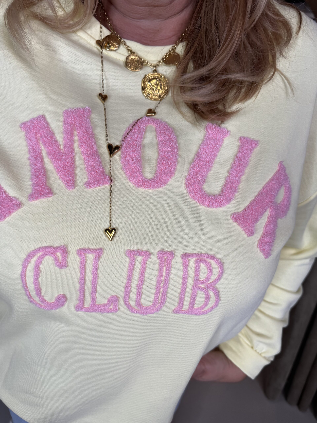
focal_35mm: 24
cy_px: 212
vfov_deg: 71.6
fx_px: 293
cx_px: 158
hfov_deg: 56.8
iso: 50
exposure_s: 1/127
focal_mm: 6.76
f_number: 1.78
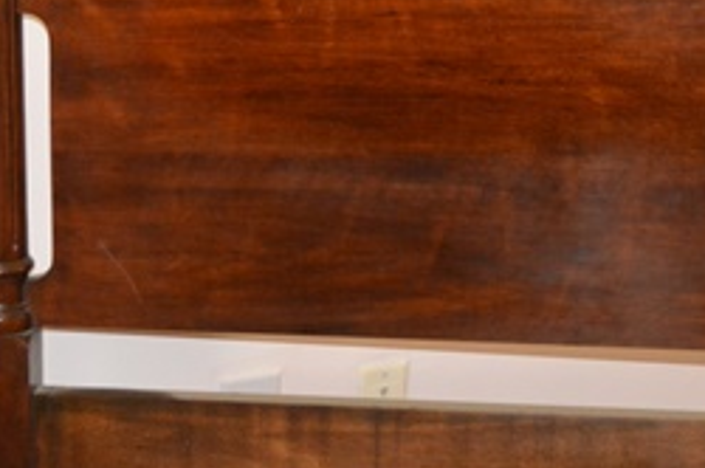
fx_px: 2679
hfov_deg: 15.0
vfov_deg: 10.0
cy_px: 135
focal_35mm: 137
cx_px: 386
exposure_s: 1/60
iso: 3200
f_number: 5
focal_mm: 38
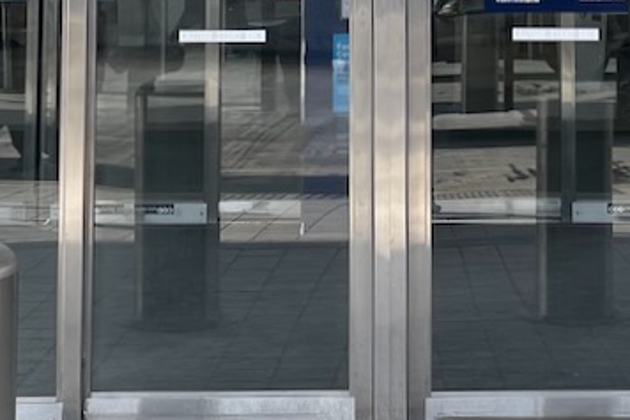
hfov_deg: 17.9
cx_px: 405
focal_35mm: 114
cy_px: -176
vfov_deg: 11.6
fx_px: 1994
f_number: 1.6
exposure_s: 1/1109
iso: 32
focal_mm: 5.1
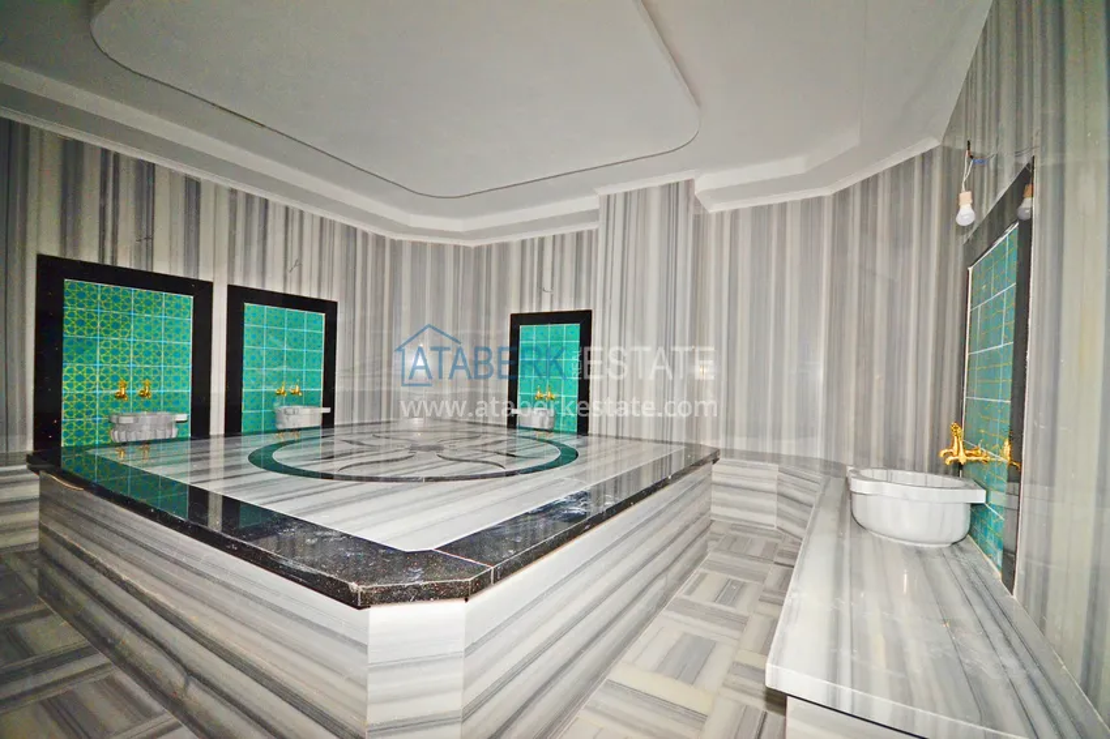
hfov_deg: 100.4
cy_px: 370
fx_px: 462
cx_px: 555
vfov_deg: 77.3
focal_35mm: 15
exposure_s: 1/60
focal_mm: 10
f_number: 4
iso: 800
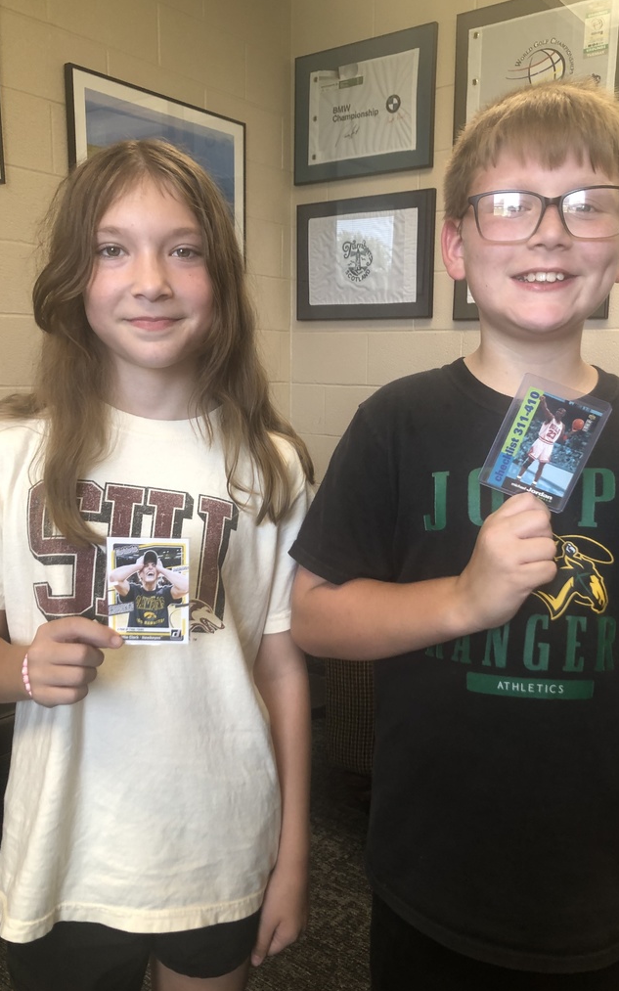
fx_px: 810
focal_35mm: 30
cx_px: 342
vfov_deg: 62.9
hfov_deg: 41.8
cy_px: 494
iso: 20
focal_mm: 3.99
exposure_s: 1/30
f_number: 1.8
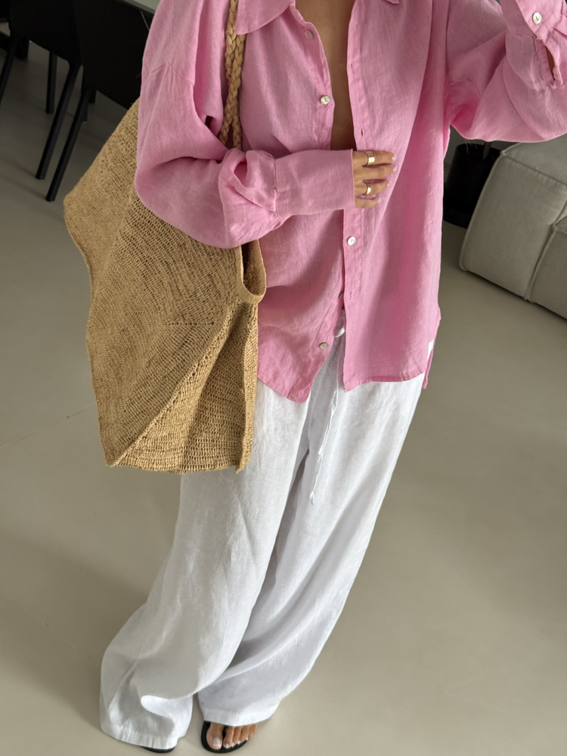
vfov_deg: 39.7
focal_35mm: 48
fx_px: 1048
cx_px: 284
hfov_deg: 30.3
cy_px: 378
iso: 64
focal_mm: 6.76
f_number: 1.78
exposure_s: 1/121
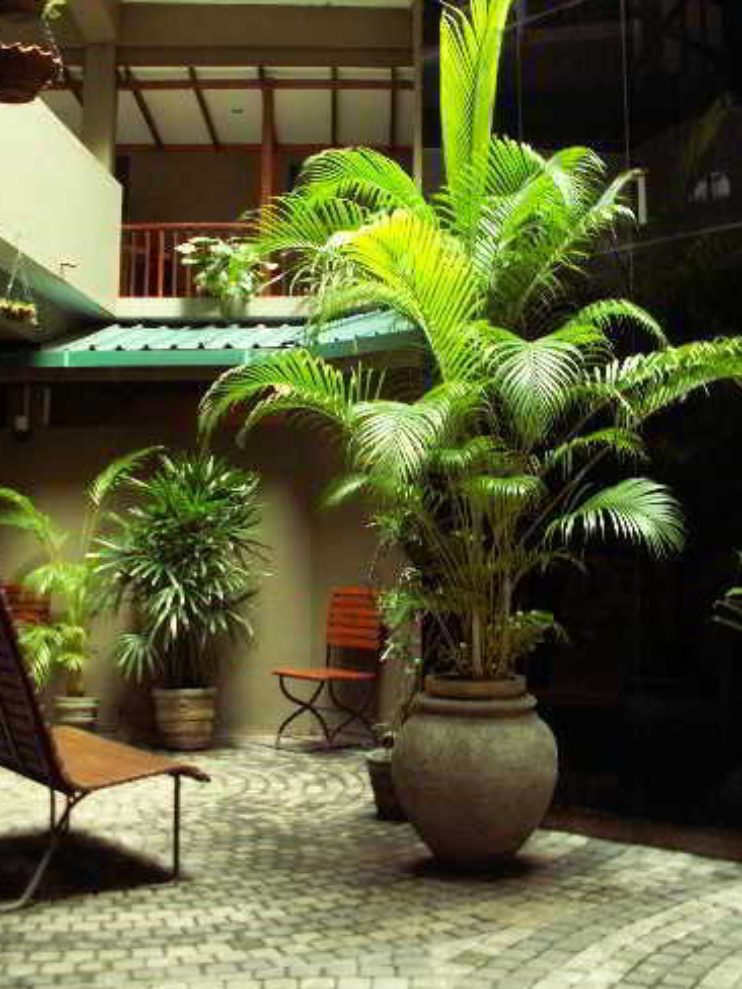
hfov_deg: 33.5
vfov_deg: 43.7
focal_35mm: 43
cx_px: 426
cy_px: 407
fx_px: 1229
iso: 100
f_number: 2.8
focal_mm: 5.86
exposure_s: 1/13
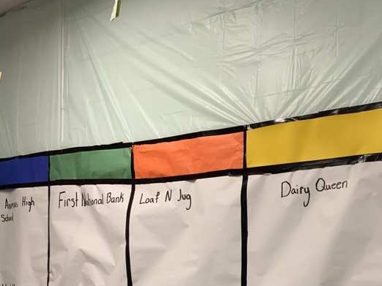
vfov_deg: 24.8
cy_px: 267
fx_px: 629
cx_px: 287
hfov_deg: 33.1
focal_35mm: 57
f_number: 1.8
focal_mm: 3
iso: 80
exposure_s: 1/60
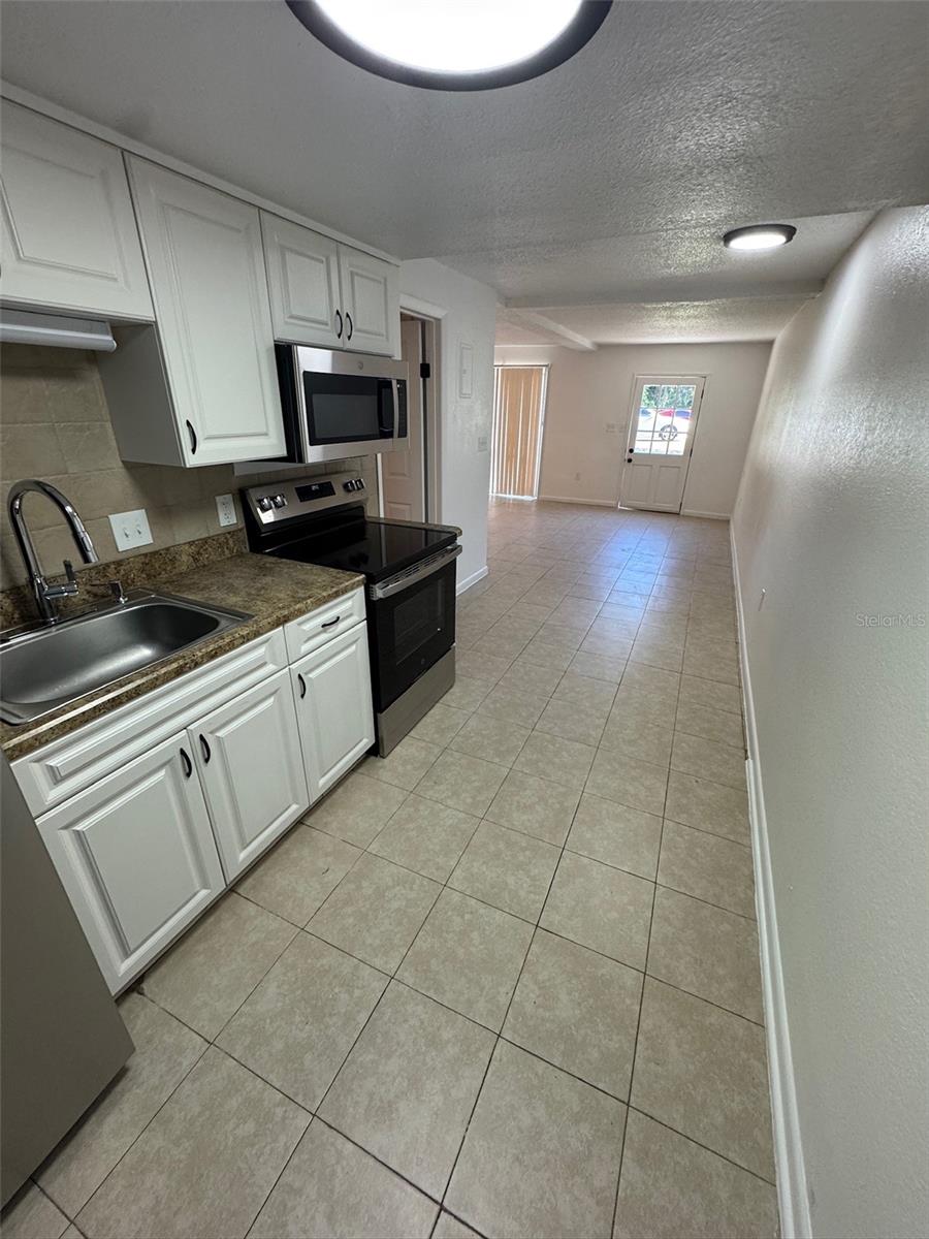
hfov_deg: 85.7
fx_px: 501
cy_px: 620
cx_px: 464
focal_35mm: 14
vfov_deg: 102.1
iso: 200
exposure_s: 1/120
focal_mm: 2.22
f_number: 2.2
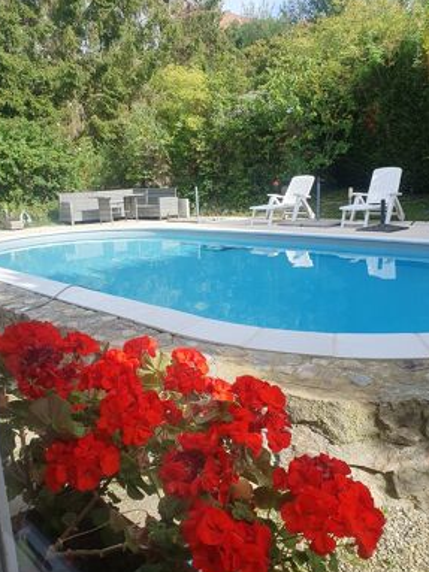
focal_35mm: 29
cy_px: 313
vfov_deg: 61.6
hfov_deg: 48.2
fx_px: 479
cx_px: 196
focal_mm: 4.32
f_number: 2.4
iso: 50
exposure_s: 1/708
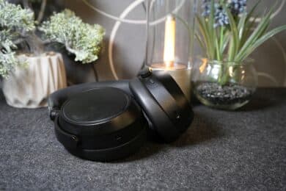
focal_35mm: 34
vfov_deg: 38.9
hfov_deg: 55.8
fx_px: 270
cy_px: 96
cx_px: 143
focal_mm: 34
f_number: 6.3
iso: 2500
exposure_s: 1/40
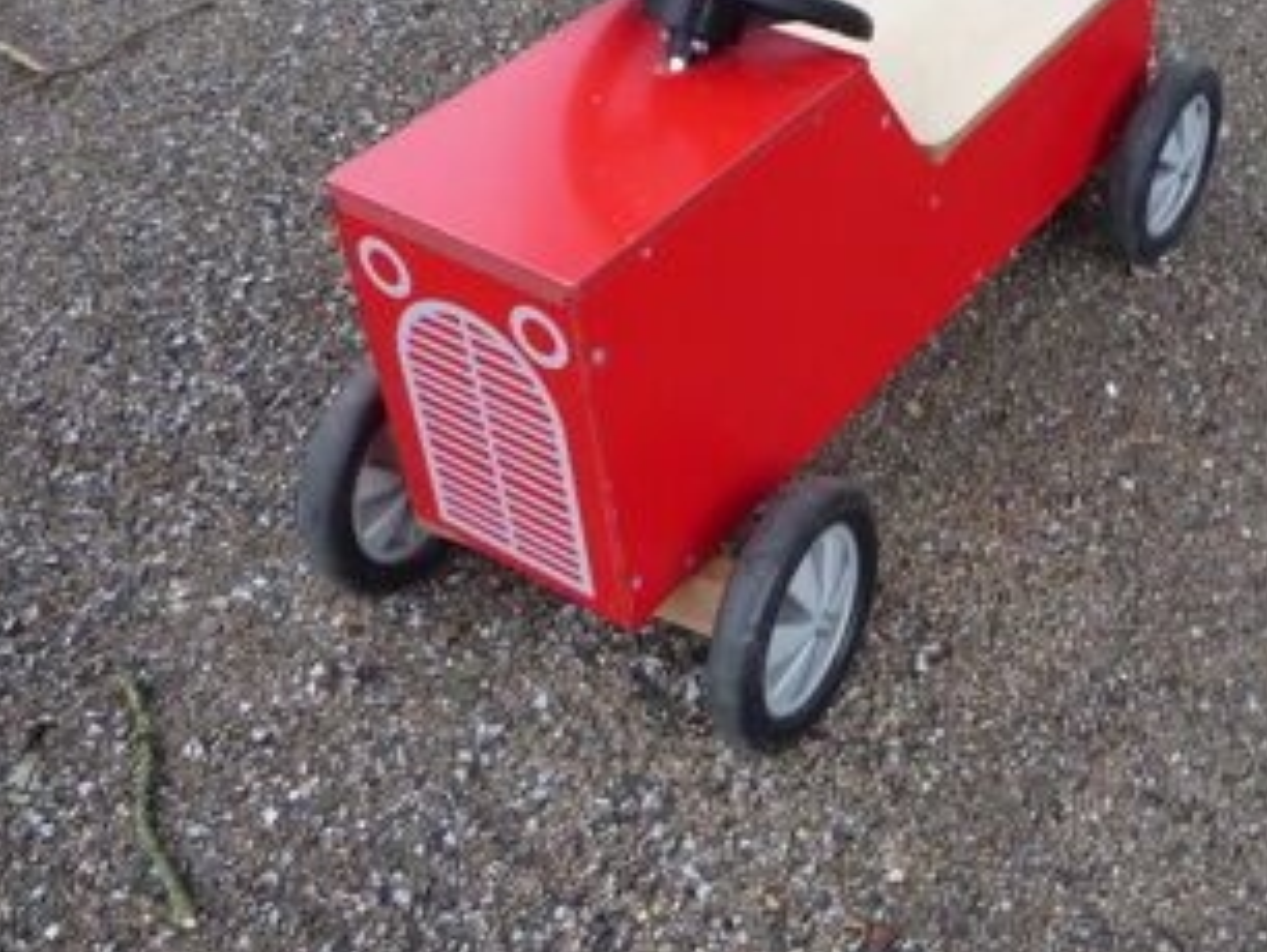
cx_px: 911
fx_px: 1722
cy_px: 327
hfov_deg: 39.6
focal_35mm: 47
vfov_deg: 30.7
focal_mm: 5.2
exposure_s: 1/30
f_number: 3.3
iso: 125
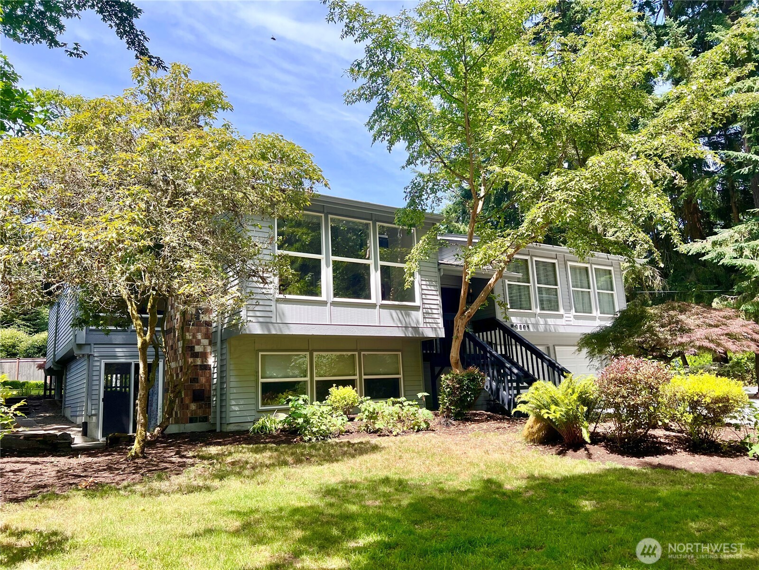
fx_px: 570
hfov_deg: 67.3
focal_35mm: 26
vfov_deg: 53.1
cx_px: 380
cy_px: 285
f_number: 1.5
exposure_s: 1/1124
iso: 50
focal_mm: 5.7
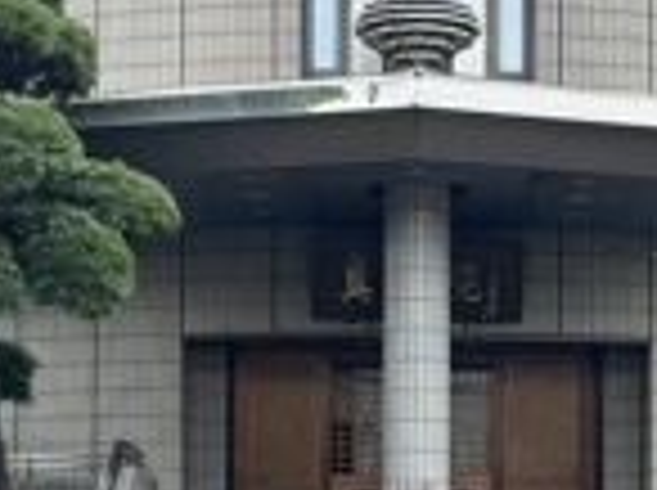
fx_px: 2369
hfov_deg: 15.7
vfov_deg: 11.7
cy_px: 497
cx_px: 477
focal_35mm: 125
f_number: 1.6
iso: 50
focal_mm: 5.96
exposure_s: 1/1205
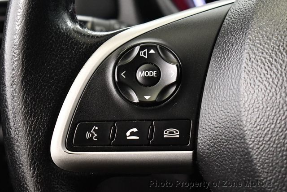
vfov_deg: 12.5
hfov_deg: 18.6
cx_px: 144
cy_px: 96
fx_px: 878
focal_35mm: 110
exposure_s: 1/60
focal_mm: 55
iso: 4500
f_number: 5.6
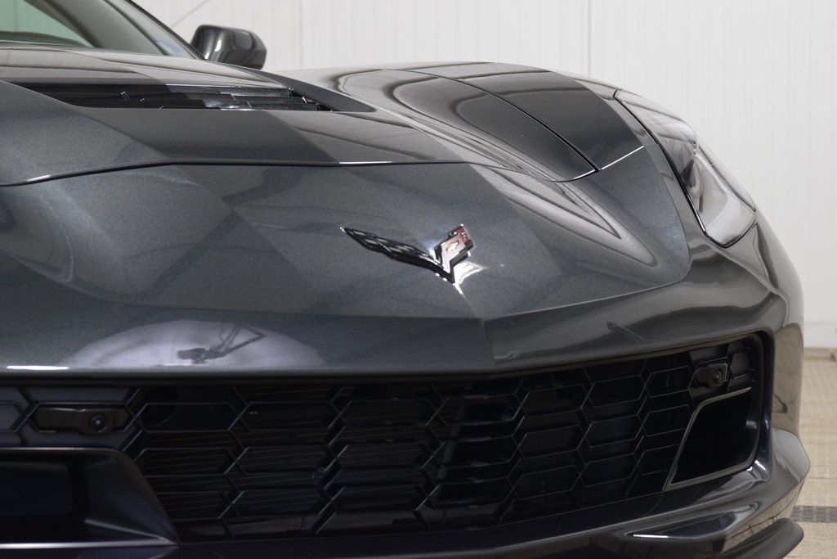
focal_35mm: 105
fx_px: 2441
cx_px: 418
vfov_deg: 13.0
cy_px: 280
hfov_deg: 19.5
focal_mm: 70
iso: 1100
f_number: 7.1
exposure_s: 1/30
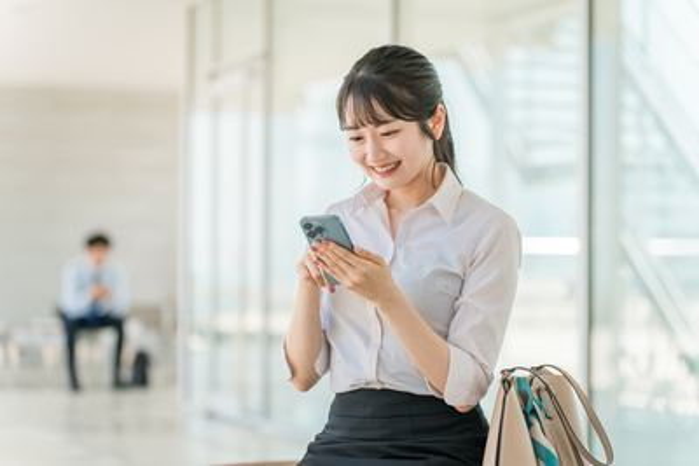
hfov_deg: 21.7
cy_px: 233
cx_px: 350
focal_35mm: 94
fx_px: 1826
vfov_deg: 14.6
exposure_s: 1/2000
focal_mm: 94
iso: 250
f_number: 2.8
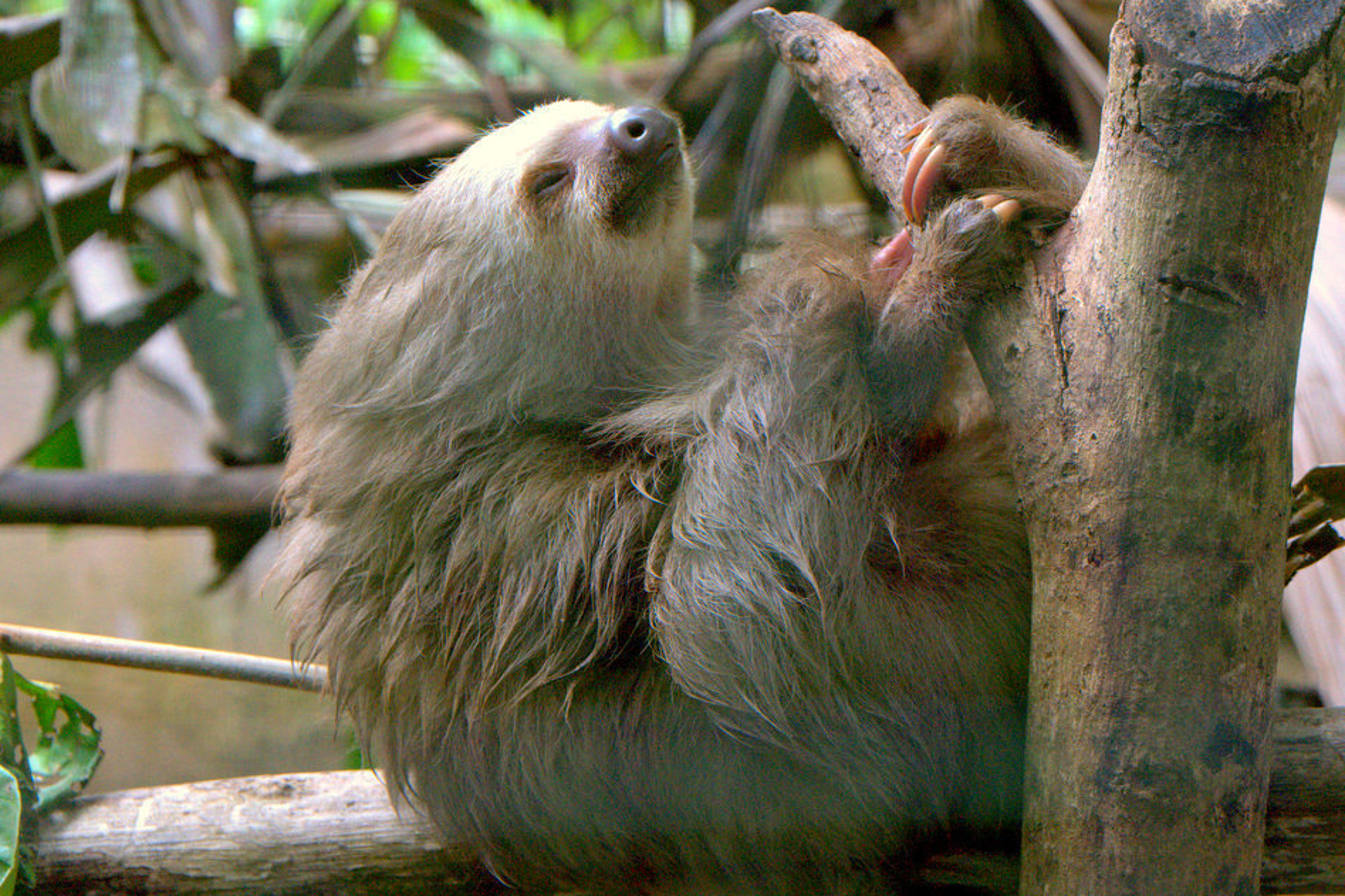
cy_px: 454
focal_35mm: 133
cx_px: 538
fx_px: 4968
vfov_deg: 10.3
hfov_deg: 15.4
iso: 1600
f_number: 8
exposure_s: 1/200
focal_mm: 70
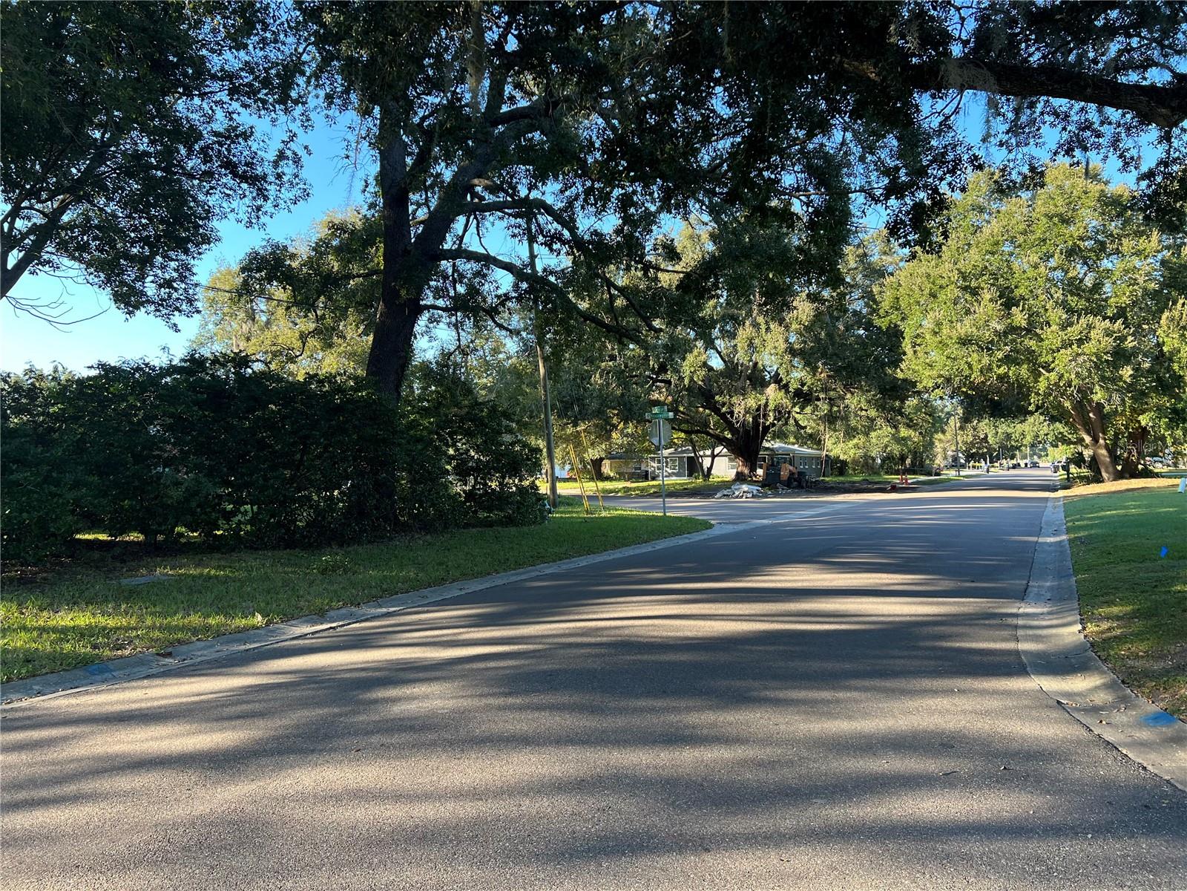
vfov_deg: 53.1
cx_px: 594
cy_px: 446
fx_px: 892
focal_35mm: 26
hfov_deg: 67.3
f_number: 1.5
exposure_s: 1/350
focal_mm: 5.7
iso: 50
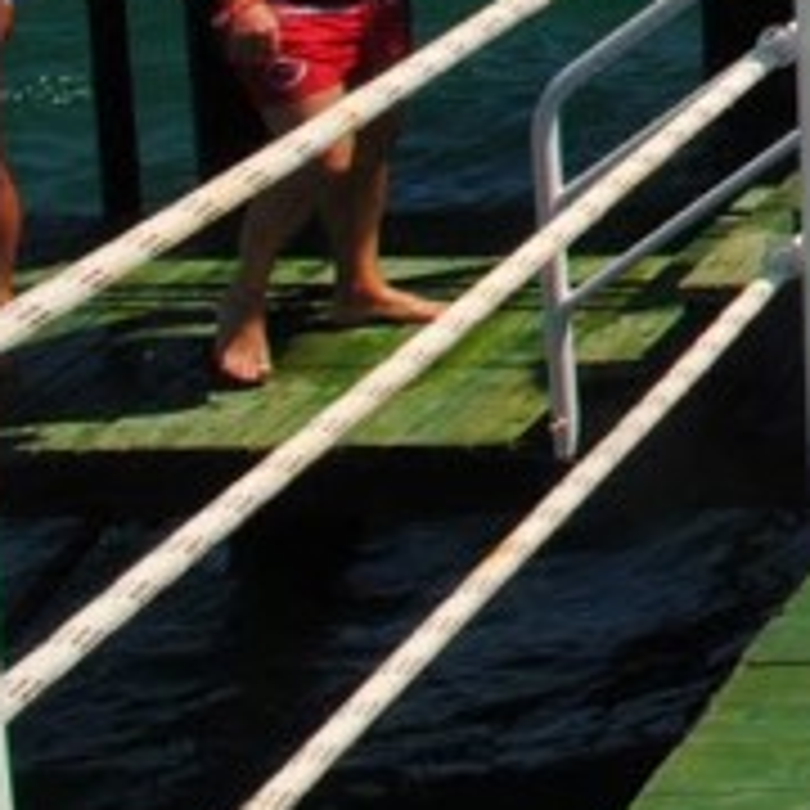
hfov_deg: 11.8
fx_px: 2471
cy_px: -644
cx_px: 2306
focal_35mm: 93
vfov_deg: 15.9
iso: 100
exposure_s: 1/200
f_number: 10
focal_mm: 11.5
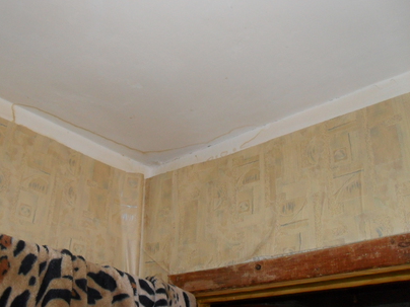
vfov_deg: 36.8
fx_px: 462
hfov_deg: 47.8
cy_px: 140
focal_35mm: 39
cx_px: 183
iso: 200
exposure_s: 1/45
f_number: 2.8
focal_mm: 6.2
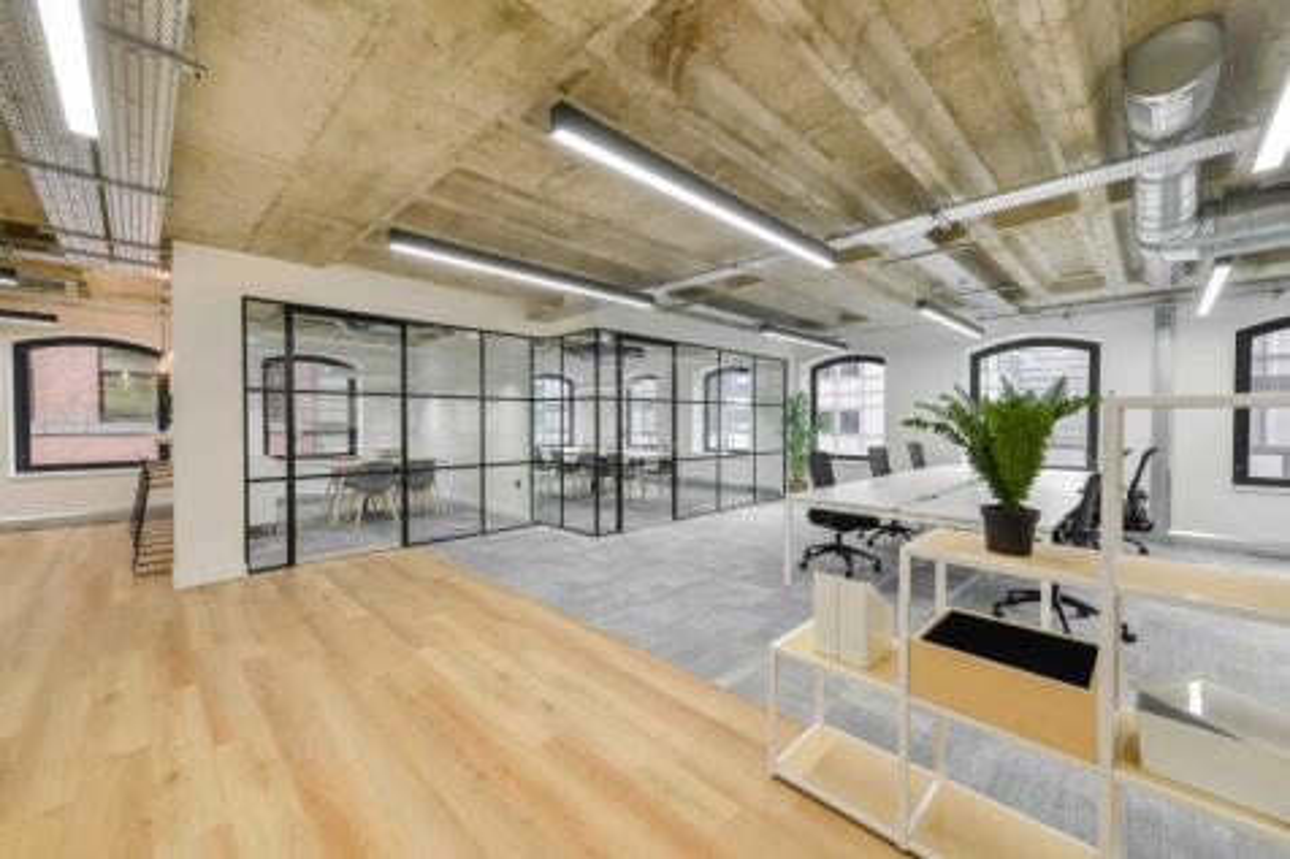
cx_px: 645
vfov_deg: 81.2
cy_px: 430
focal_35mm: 14
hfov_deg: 104.3
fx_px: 501
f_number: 7.1
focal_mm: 14
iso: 100
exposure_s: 1/10
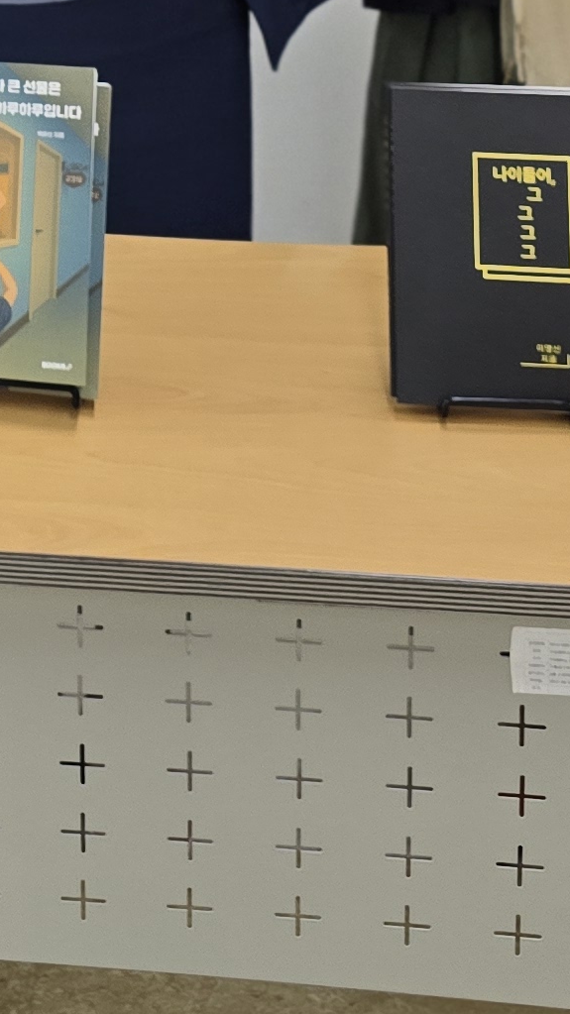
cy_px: -441
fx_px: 2635
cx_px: -194
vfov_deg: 19.4
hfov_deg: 12.0
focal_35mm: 98
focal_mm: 6.3
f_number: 1.7
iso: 100
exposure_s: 1/120
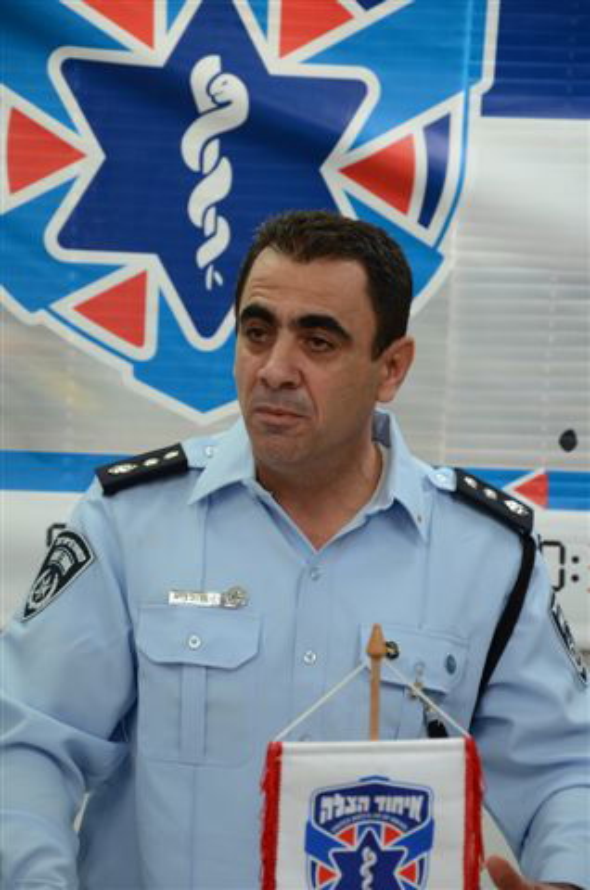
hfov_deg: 10.1
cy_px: 445
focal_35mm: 135
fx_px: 3333
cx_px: 295
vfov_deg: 15.2
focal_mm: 90
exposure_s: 1/125
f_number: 5.6
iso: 1000
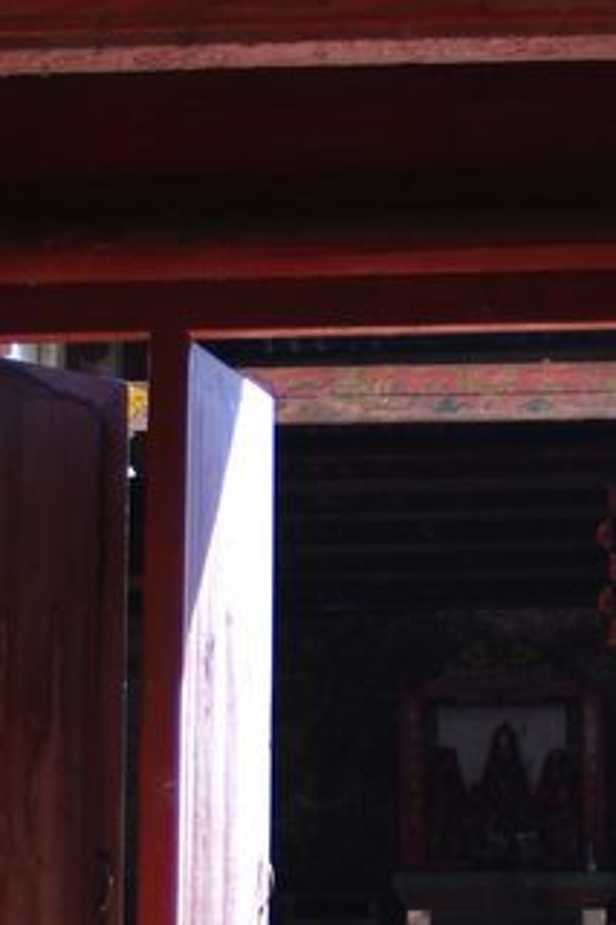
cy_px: 477
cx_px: 411
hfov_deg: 17.2
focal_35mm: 79
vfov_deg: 25.7
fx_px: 2030
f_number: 2.8
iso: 100
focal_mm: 14
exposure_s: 1/60
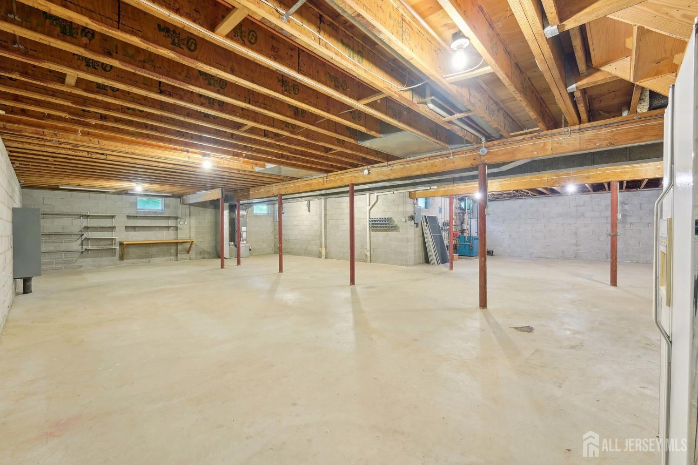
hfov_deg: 104.3
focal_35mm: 14
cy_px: 232
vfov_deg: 81.2
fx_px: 271
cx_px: 349
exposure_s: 1/1.67
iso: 500
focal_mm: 14
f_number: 8
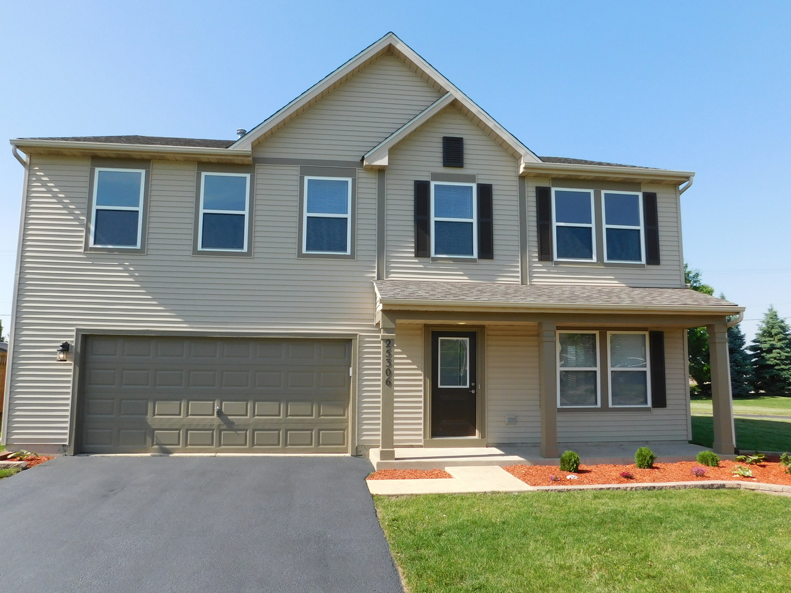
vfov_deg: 53.0
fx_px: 594
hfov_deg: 67.3
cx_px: 397
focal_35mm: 26
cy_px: 306
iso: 125
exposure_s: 1/1250
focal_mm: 4
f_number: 3
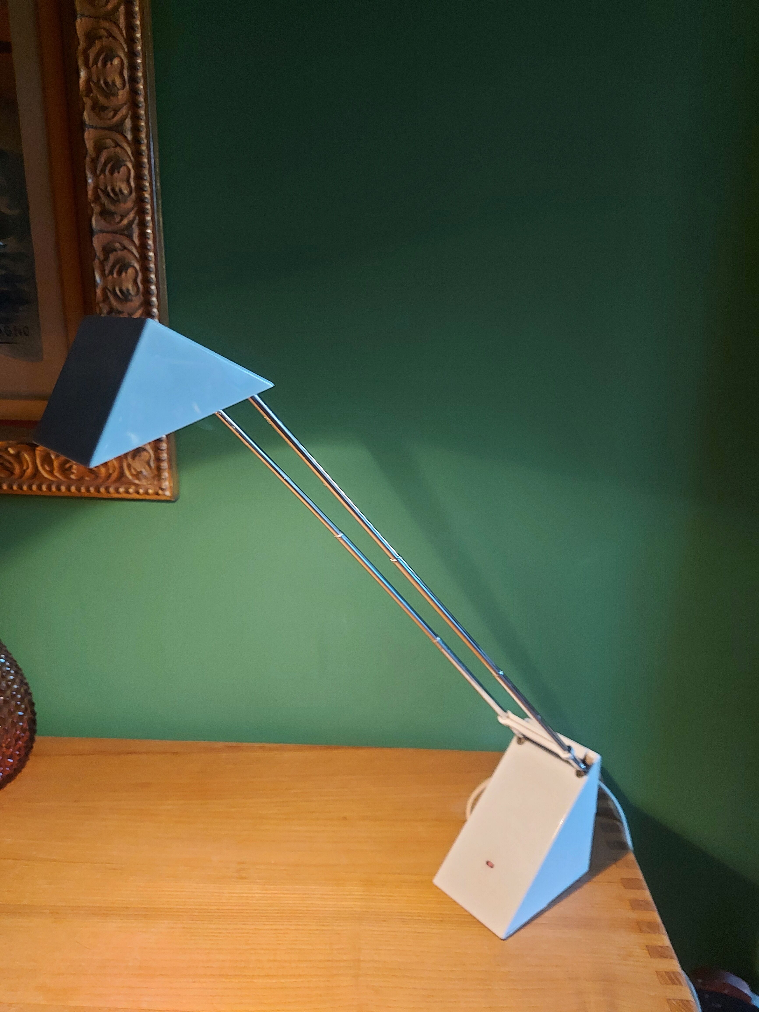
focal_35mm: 24
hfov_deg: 56.8
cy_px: 506
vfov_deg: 71.6
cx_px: 380
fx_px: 702
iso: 320
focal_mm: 5.23
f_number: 1.8
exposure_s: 1/25
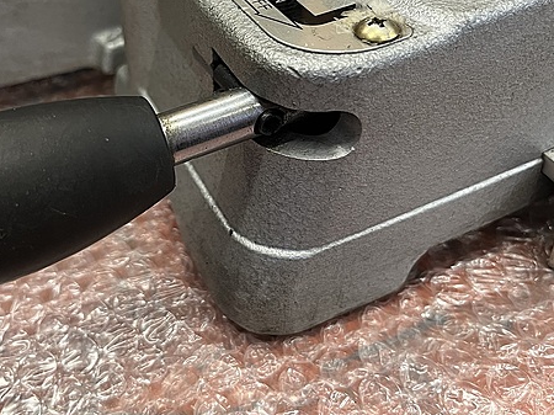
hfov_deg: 49.4
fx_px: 592
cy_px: 123
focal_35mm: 37
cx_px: 190
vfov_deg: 38.0
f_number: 1.6
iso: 200
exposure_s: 1/60
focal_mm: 5.1
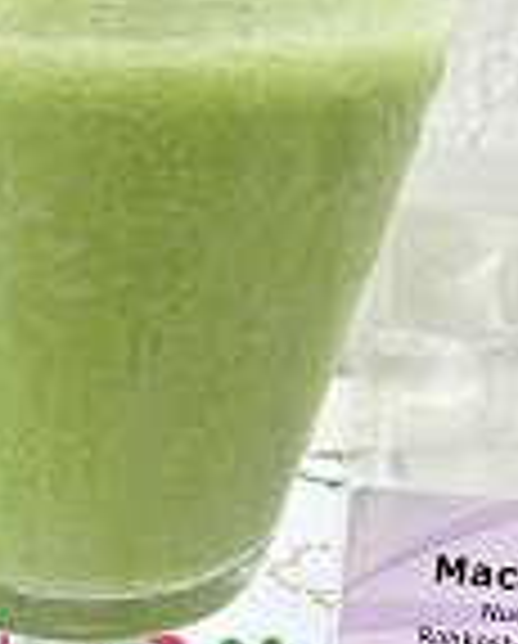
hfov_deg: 17.1
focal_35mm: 90
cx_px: 261
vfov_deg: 20.8
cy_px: 572
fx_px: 1719
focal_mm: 4.12
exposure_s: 1/229
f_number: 2.4
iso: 50
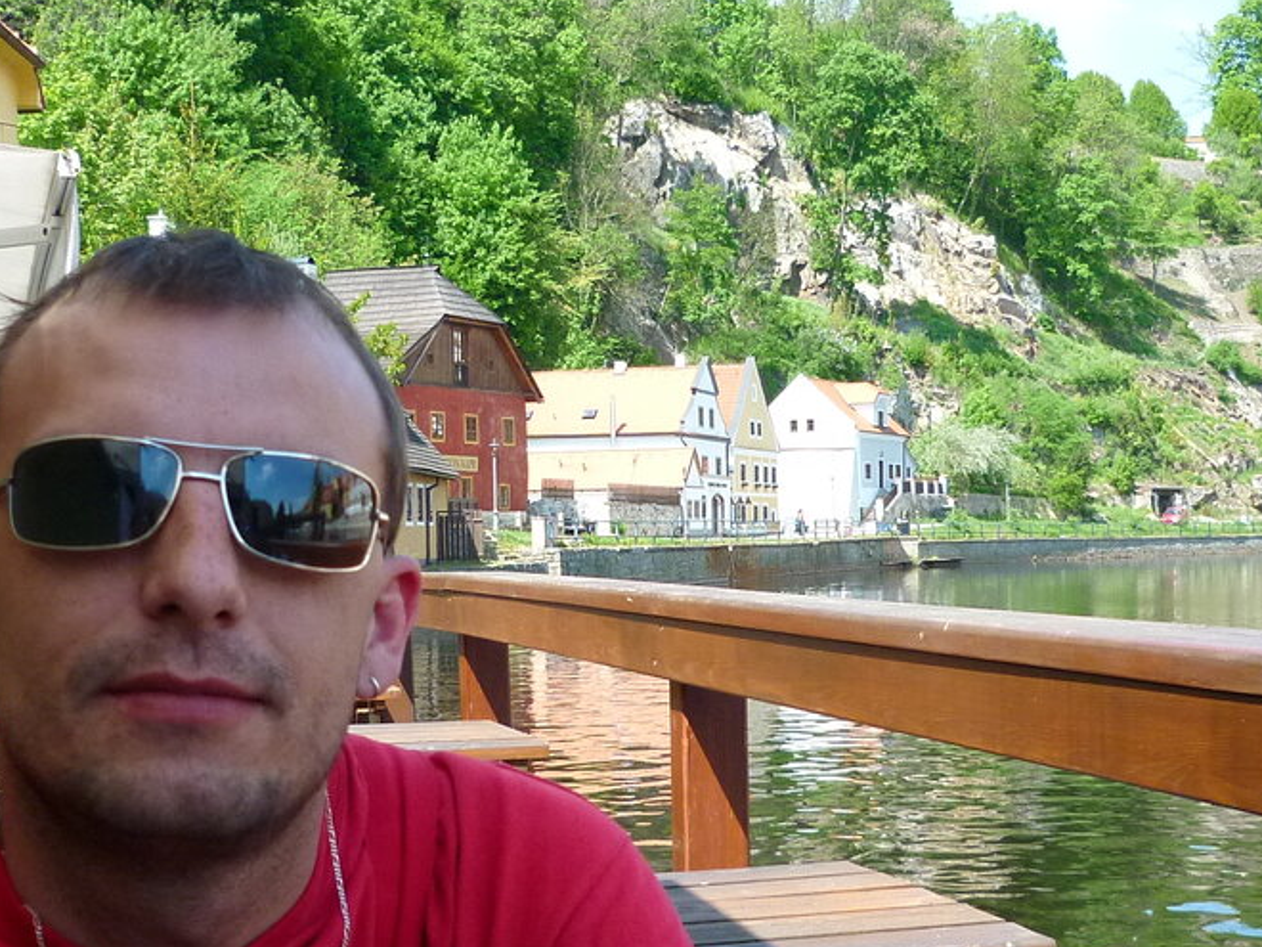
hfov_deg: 32.2
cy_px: 497
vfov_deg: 24.4
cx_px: 679
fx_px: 2187
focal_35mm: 60
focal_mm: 5.5
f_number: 2.8
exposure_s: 1/1000
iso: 200
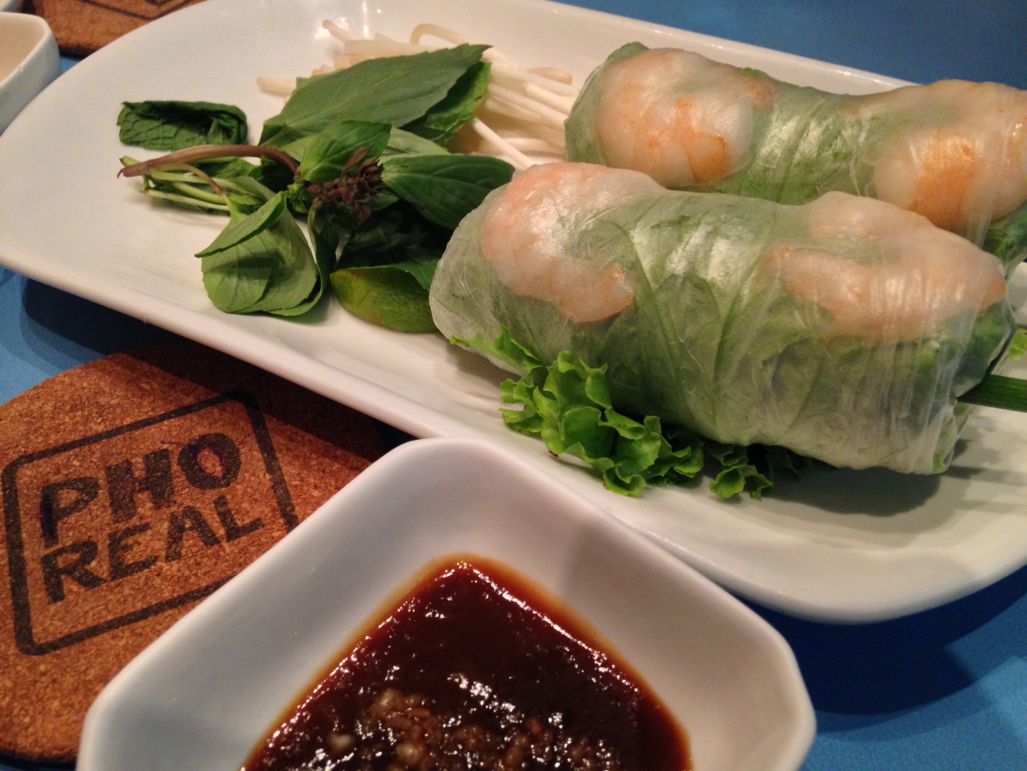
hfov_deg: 55.4
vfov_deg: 42.9
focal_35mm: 33
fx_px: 979
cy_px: 386
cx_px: 514
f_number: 2.4
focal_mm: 4.12
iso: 250
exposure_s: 1/20
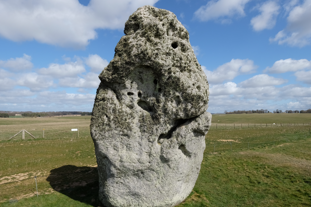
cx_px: 152
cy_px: 122
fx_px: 181
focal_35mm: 21
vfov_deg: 59.1
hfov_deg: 81.2
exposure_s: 1/350
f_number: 9
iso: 200
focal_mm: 10
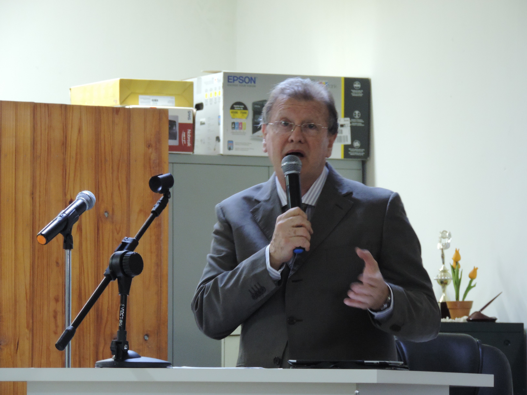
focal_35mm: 250
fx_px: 3806
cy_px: 198
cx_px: 264
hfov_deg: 7.9
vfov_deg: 5.9
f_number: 4.7
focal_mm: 44.5
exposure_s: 1/10
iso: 800
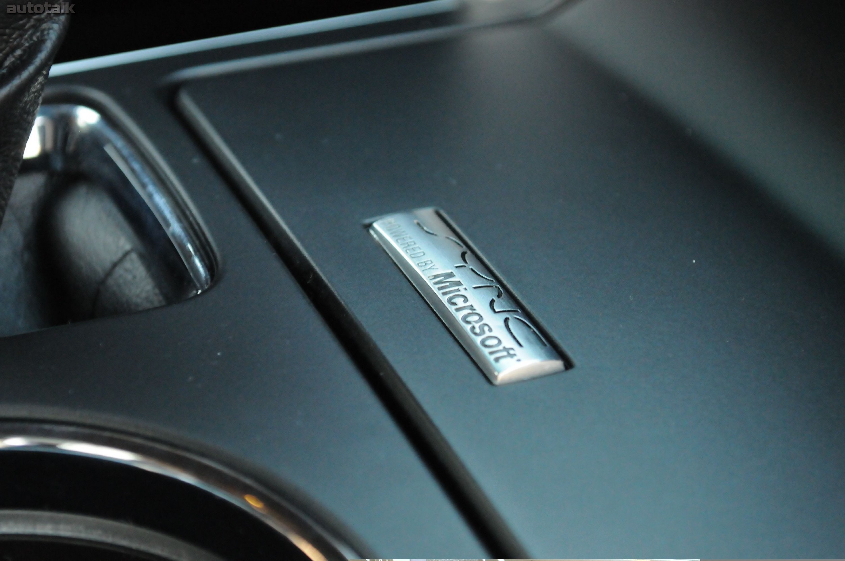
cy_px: 280
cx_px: 422
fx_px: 1934
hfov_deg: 24.6
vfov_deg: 16.5
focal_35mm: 82
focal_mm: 55
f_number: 6.3
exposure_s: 1/80
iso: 2500
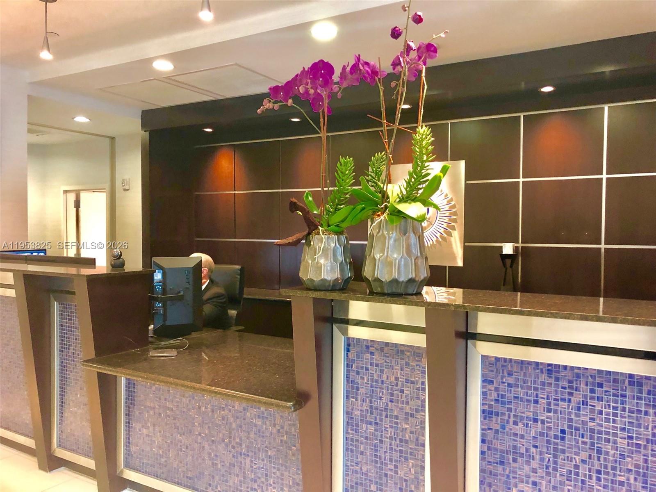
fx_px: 531
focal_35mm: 28
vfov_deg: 49.7
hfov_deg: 63.4
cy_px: 246
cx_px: 328
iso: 100
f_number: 1.8
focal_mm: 4
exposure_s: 1/9
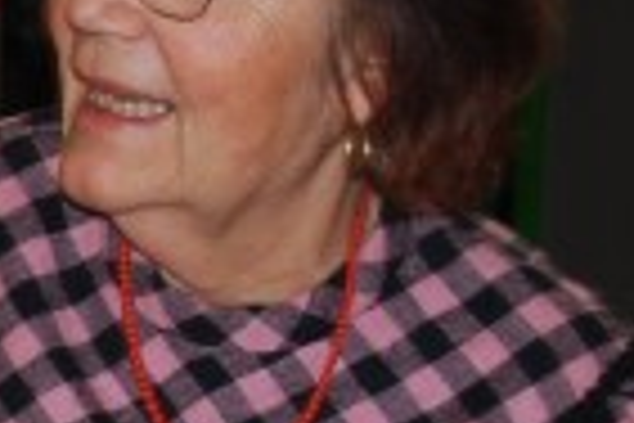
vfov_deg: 4.5
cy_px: 364
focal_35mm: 305
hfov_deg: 6.4
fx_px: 5371
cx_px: -911
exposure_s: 1/60
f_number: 4.8
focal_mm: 32
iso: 200
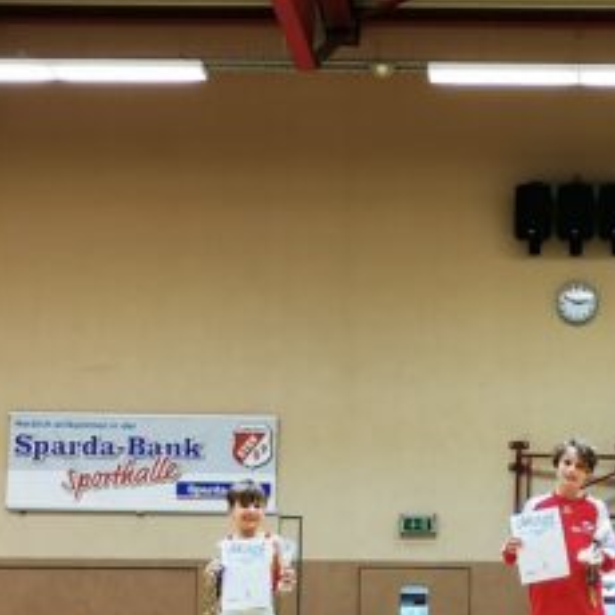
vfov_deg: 17.5
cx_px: 501
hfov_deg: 17.4
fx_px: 1990
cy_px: 437
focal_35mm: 99
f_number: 1.8
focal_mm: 5.58
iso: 125
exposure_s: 1/100
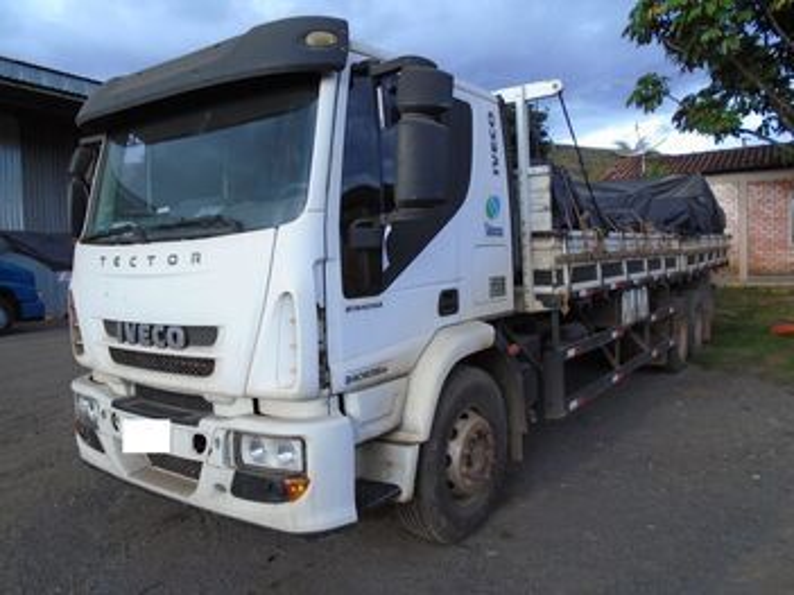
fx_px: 596
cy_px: 298
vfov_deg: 53.0
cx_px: 397
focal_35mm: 26
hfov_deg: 67.3
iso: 100
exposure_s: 1/100
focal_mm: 4.6
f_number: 3.2
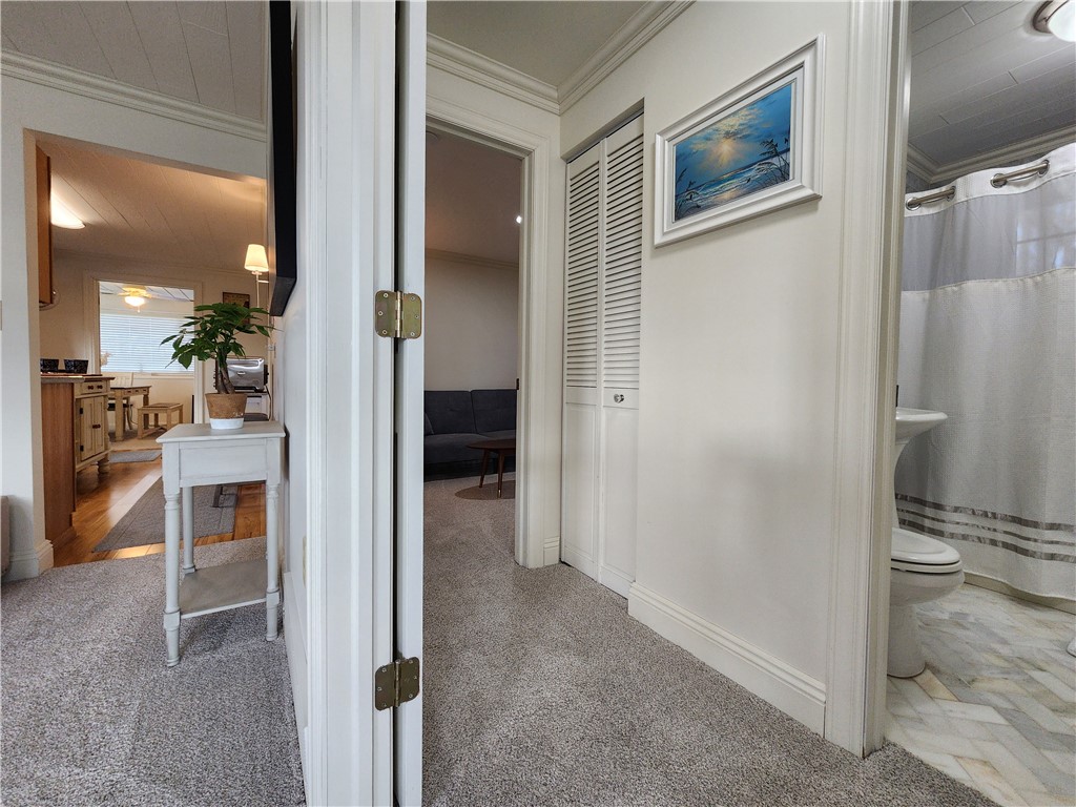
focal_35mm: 13
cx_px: 538
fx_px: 404
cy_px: 404
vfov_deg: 89.9
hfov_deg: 106.2
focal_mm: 2.2
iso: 160
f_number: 2.2
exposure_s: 1/60
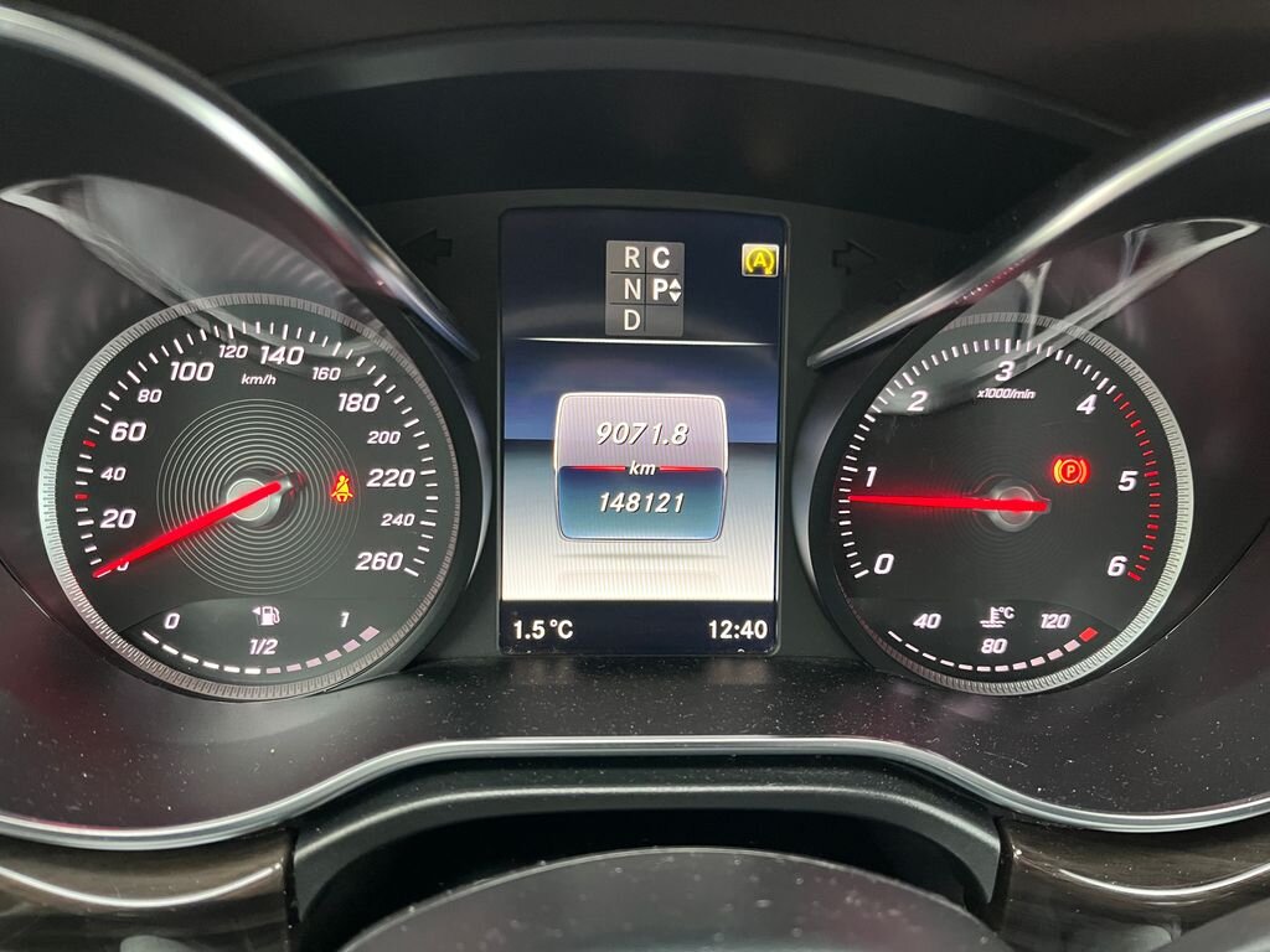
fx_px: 954
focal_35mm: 26
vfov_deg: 53.1
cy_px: 476
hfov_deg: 67.3
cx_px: 635
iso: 500
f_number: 1.6
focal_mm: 5.1
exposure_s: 1/45
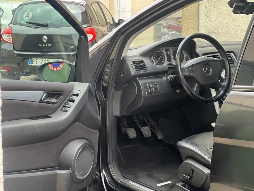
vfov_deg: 19.1
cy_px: 96
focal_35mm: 77
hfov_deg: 25.3
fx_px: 565
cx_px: 127
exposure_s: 1/121
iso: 160
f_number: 2.8
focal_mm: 9
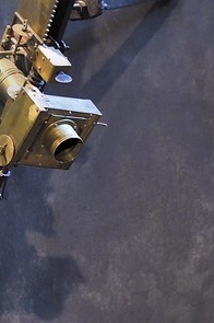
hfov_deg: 6.1
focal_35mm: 217
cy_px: -21
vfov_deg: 9.4
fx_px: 1939
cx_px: -295
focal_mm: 40
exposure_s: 1/5
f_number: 4.5
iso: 1600
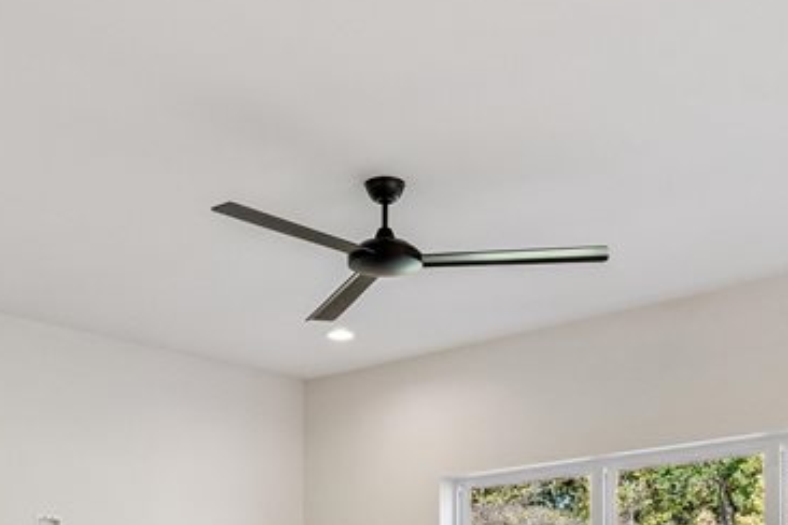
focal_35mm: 56
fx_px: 1226
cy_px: 679
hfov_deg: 35.6
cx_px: 418
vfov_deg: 21.8
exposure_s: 1/100
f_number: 8
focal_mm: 16
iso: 640
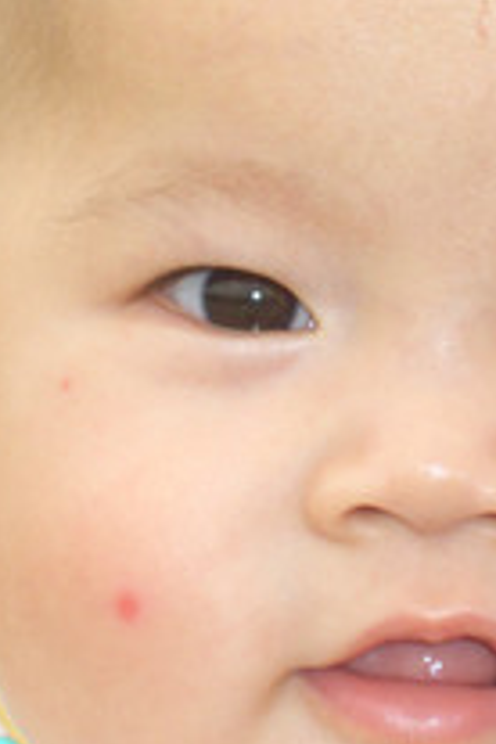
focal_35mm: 208
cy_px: 412
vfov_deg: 9.9
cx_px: 345
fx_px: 4298
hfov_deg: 6.6
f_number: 4.8
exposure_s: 1/125
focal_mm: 17.4
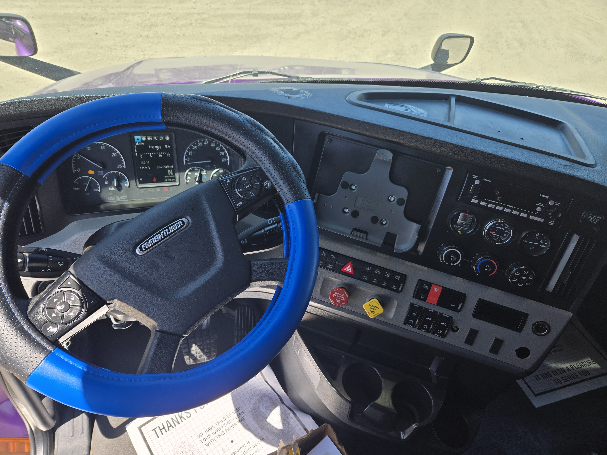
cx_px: 304
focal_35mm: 23
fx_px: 403
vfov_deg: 58.9
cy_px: 228
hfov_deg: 73.9
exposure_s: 1/551
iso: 25
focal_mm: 5.4
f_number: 1.8
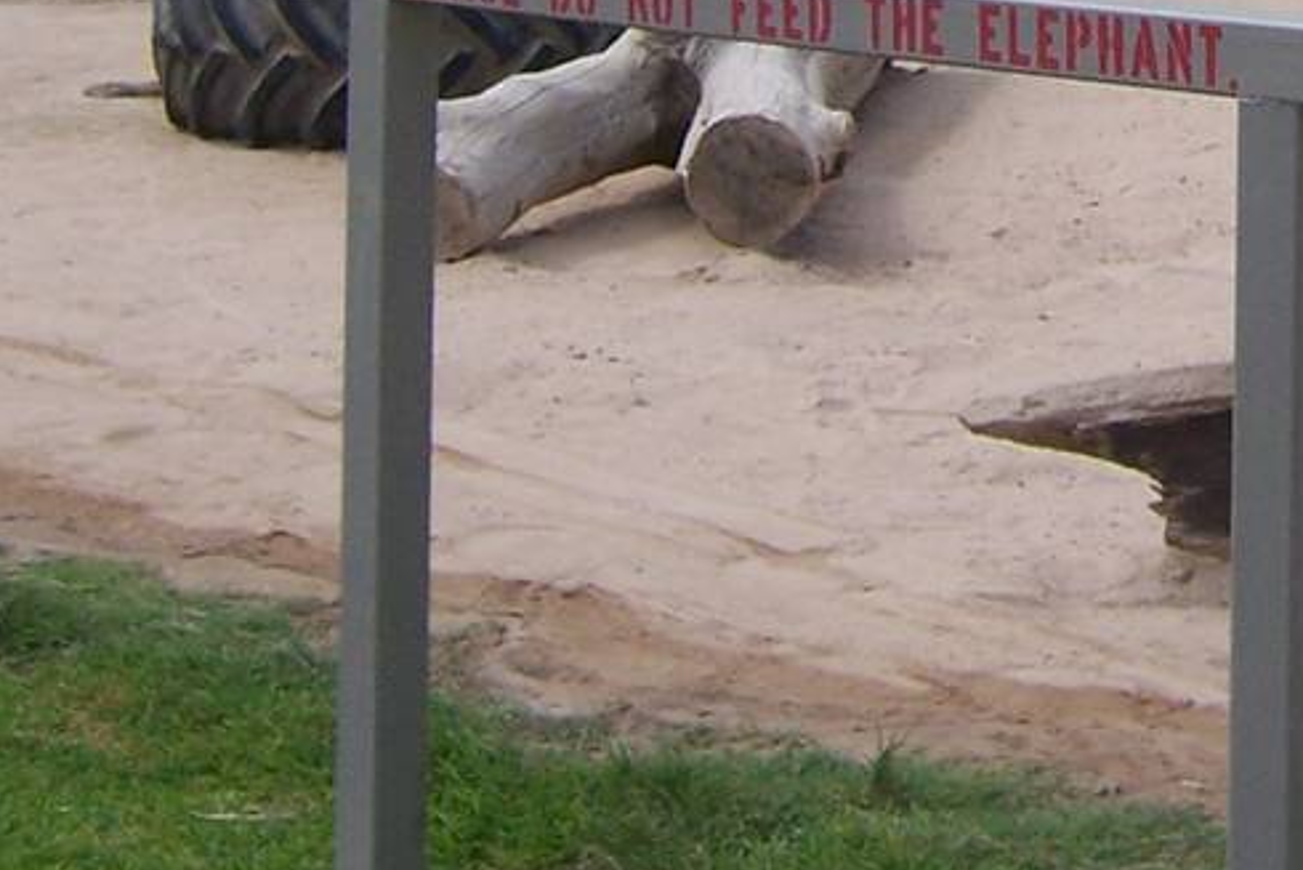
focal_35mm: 112
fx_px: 4055
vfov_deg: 11.5
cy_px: -591
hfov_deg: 17.7
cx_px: 1354
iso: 80
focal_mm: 5.5
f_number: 3.4
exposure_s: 1/750
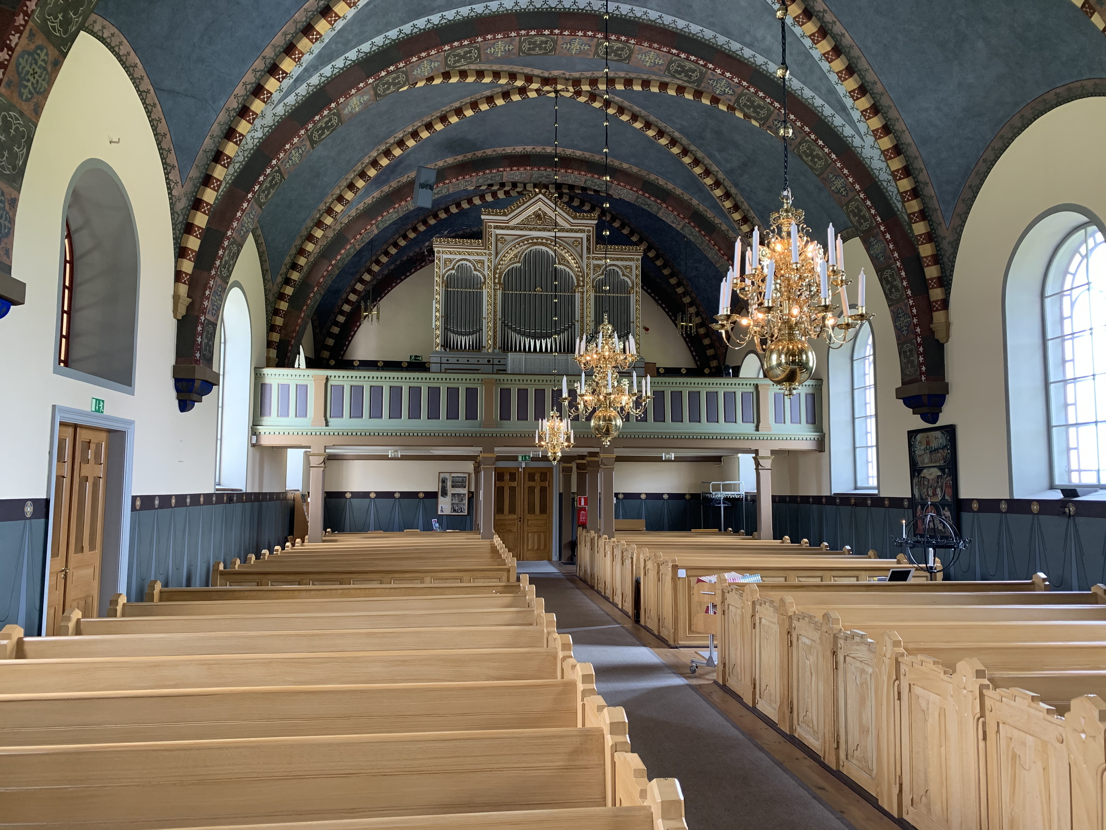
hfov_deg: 67.3
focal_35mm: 26
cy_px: 415
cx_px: 553
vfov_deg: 53.1
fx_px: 831
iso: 125
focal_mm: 4.25
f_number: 1.8
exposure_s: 1/50
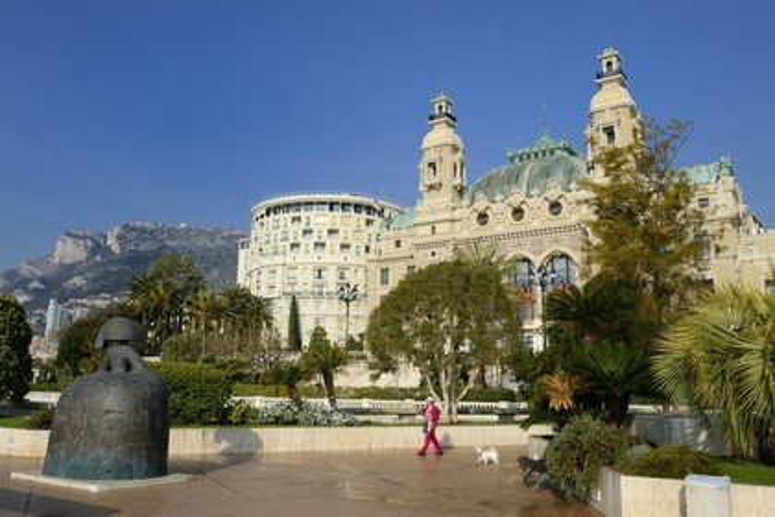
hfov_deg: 60.3
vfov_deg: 42.3
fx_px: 667
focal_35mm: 31
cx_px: 388
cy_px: 258
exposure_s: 1/400
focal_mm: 31
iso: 200
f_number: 11
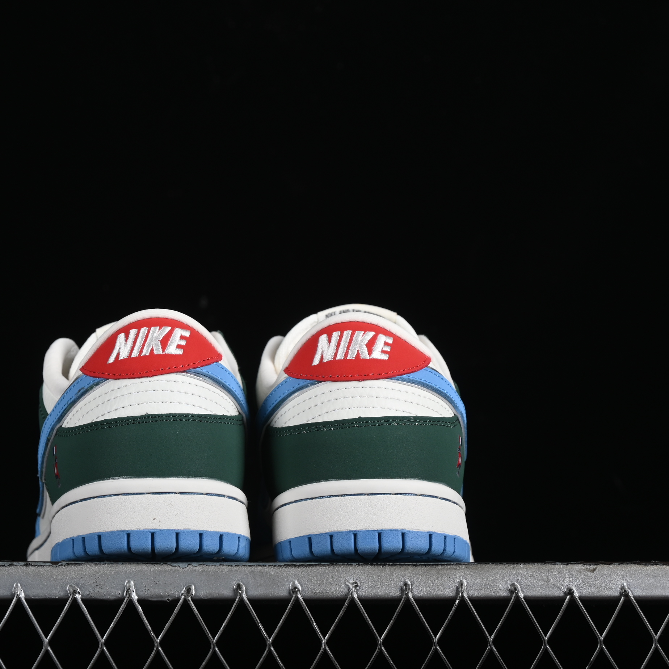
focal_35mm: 96
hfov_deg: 18.1
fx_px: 2099
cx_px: 226
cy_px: 335
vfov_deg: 18.1
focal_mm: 50
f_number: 7.1
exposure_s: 1/200
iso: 160
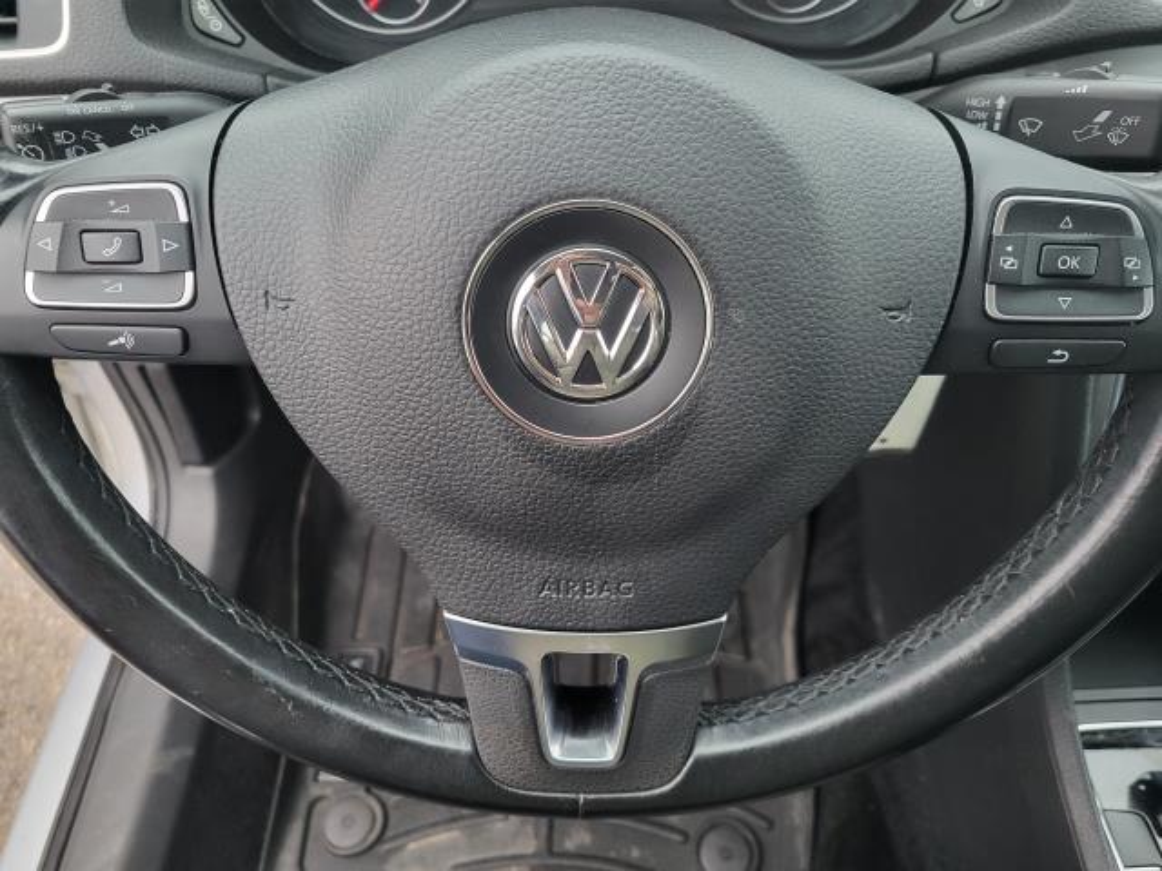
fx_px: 873
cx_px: 581
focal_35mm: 26
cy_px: 436
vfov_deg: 53.1
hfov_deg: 67.3
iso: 640
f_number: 1.8
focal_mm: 5.4
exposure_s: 1/30
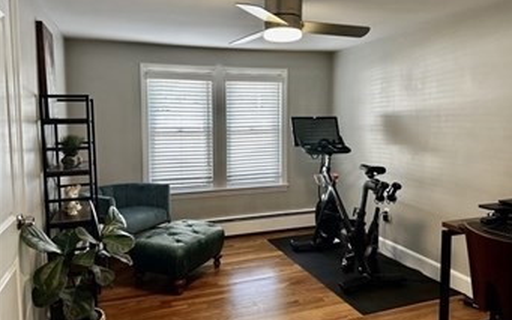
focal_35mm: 28
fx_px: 391
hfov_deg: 66.5
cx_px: 258
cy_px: 143
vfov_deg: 44.5
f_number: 1.5
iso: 125
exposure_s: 1/120
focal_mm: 5.7
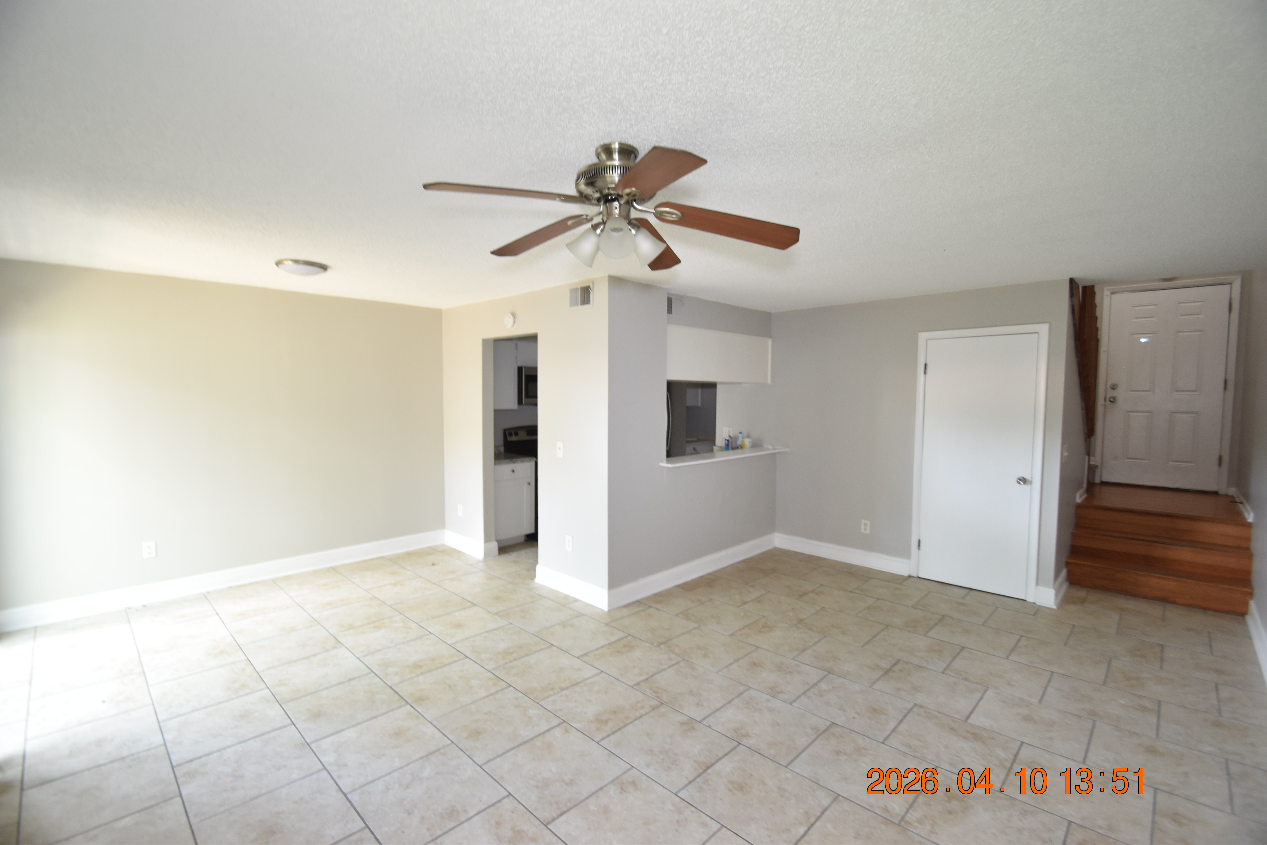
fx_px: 528
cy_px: 422
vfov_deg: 77.3
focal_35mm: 15
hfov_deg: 100.4
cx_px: 634
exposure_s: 1/20
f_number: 3.5
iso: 800
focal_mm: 10
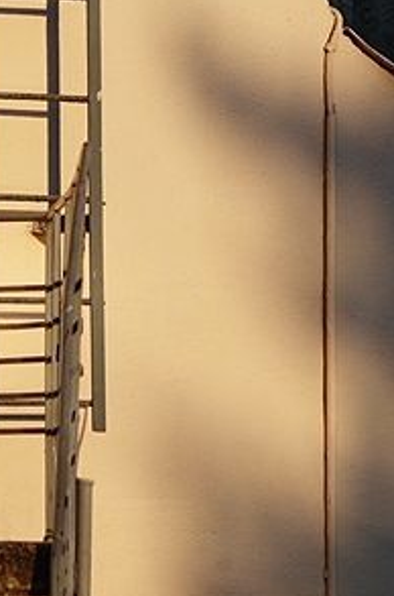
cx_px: 5
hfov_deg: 2.2
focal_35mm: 626
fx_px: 10325
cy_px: 203
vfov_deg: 3.3
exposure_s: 1/250
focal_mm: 170
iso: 200
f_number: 9
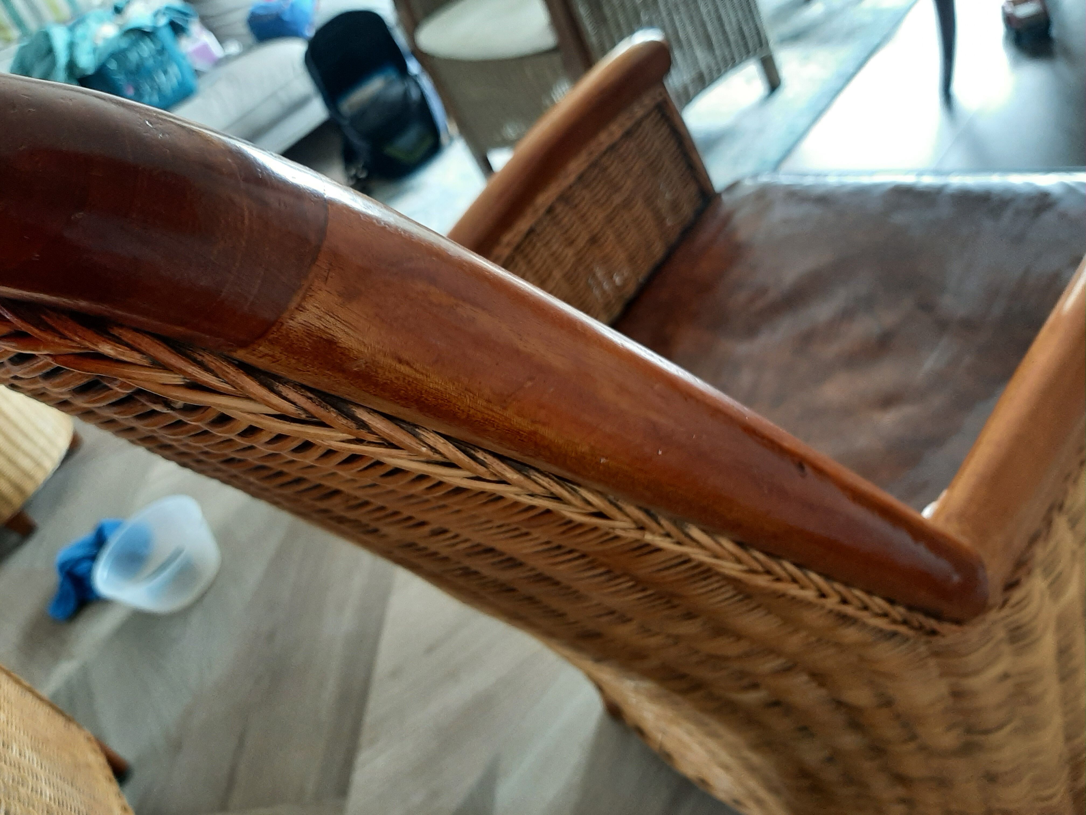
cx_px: 543
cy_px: 408
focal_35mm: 26
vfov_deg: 53.1
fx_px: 816
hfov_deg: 67.3
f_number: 1.7
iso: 160
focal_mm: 3.93
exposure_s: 1/50
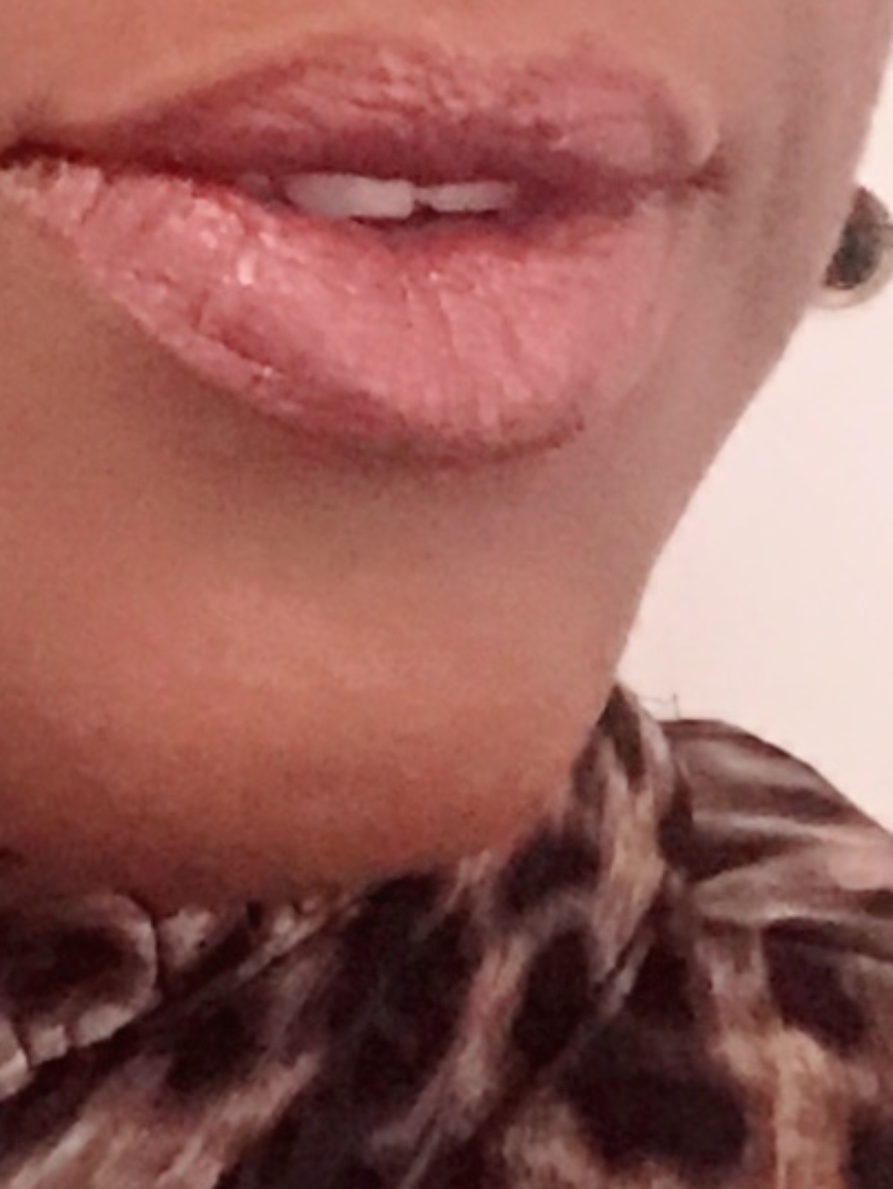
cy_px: -339
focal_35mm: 184
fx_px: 6326
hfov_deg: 8.0
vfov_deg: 10.5
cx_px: -171
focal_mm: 2.87
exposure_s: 1/25
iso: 160
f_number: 2.2
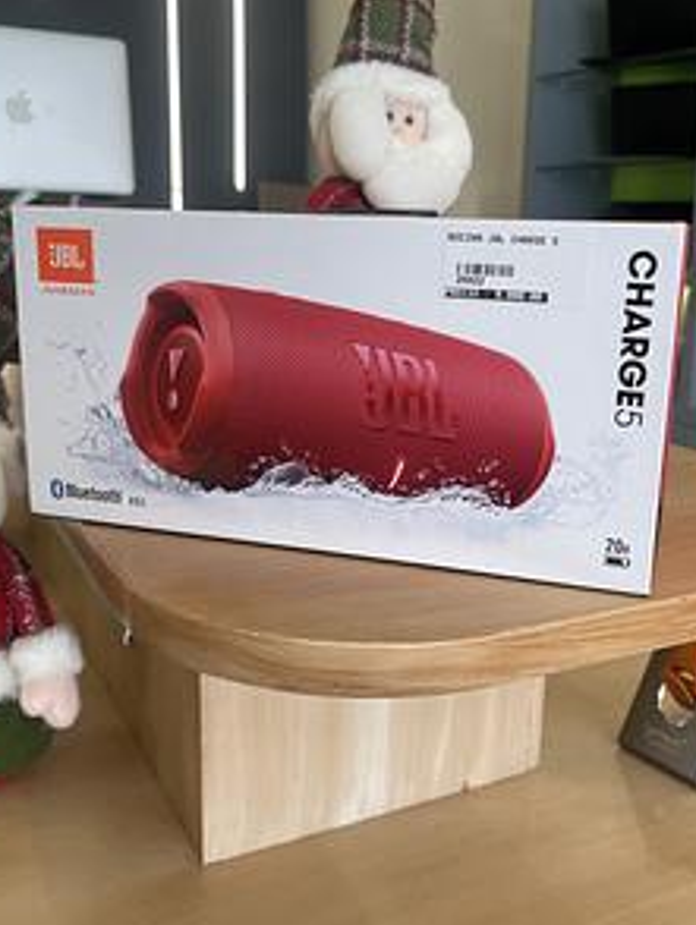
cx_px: 378
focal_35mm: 34
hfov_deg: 41.8
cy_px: 472
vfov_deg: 53.9
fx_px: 910
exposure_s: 1/120
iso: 80
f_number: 1.6
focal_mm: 5.1
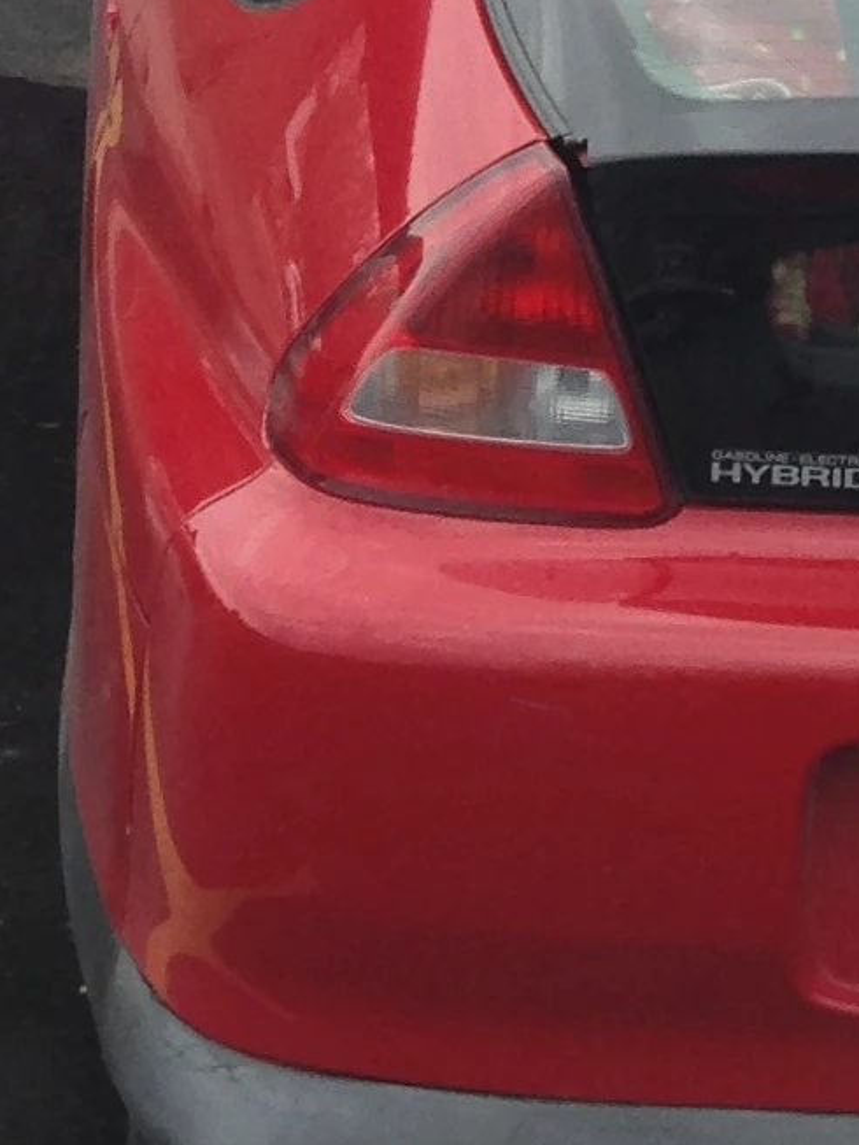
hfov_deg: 9.0
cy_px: -996
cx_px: 629
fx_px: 5458
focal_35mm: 165
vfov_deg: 11.1
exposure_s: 1/398
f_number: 2.4
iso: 50
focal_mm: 4.13
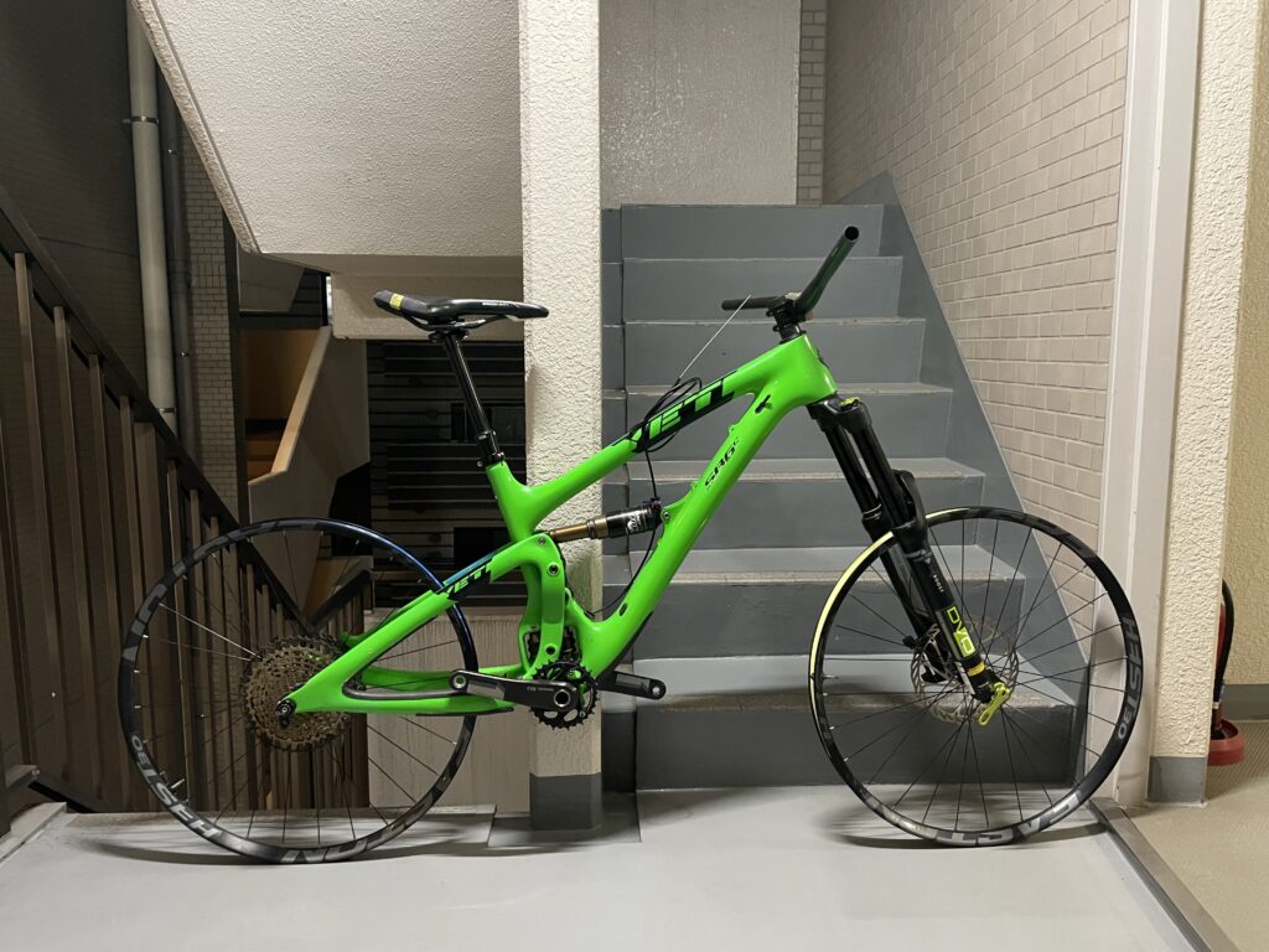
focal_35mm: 26
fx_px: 953
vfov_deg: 53.1
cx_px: 634
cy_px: 476
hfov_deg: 67.3
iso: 500
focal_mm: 4.2
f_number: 1.6
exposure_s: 1/25
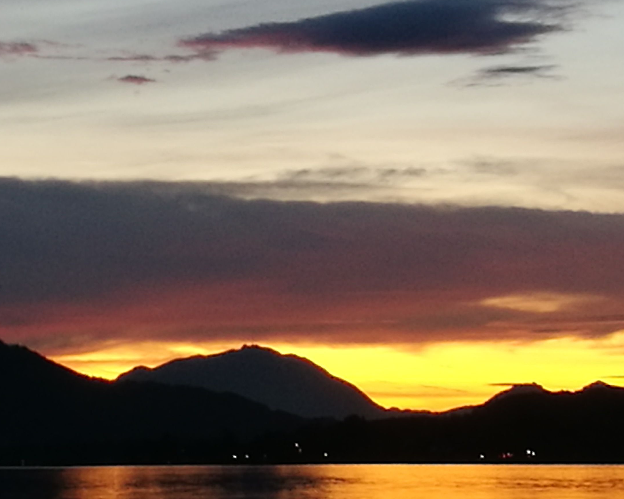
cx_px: 181
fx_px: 3565
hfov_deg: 10.0
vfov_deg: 8.0
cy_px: 157
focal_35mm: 193
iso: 200
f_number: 2.2
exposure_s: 1/30
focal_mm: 4.5
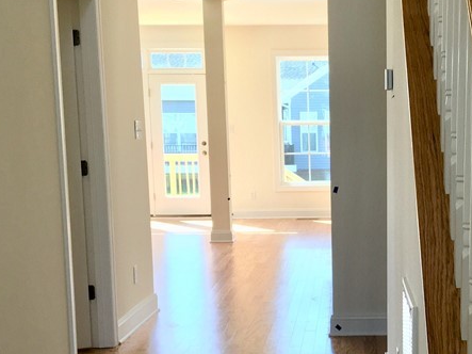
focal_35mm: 67
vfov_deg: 21.7
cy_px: 270
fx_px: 913
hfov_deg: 28.5
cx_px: 365
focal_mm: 4.15
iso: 32
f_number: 2.2
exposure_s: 1/120
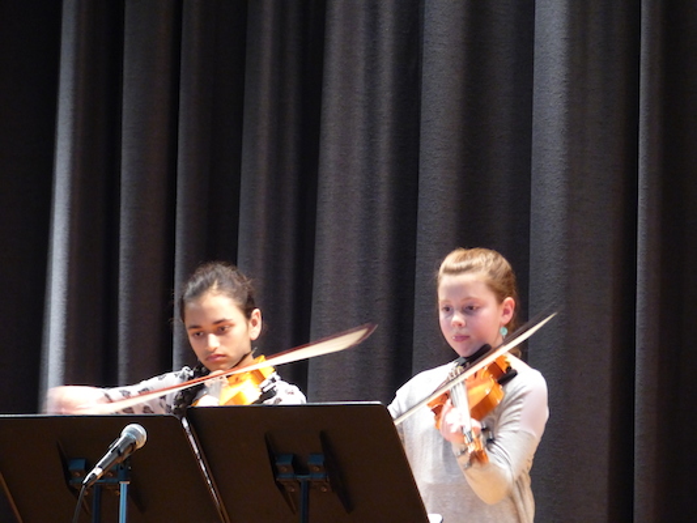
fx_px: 7371
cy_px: 262
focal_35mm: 366
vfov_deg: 4.1
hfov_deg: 5.4
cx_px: 348
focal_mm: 65.8
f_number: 2.8
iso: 640
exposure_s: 1/13
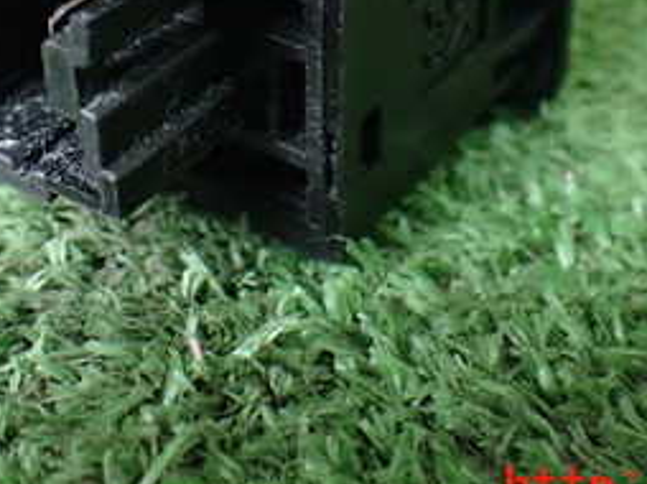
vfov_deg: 19.8
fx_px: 1326
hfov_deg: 27.4
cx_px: 316
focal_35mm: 71
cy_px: -51
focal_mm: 5.4
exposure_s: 1/60
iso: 800
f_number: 2.3
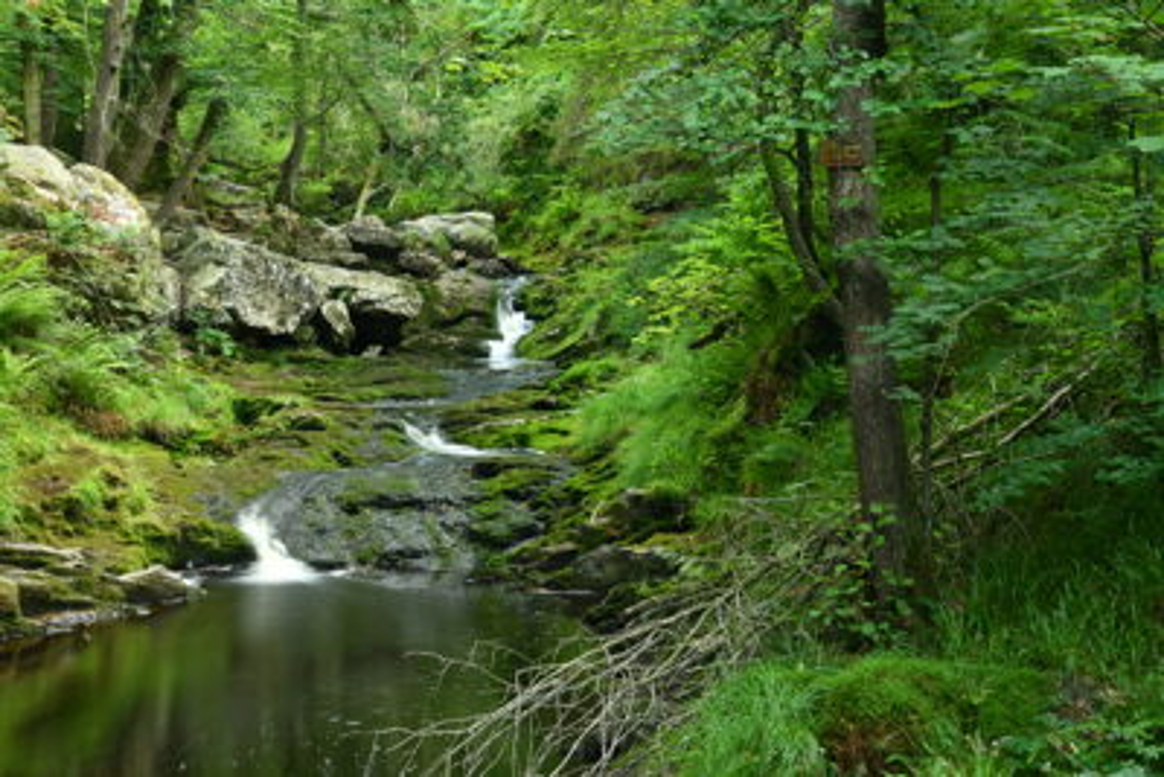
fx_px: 2135
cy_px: 388
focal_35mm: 66
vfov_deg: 20.6
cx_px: 582
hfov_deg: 30.5
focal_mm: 44
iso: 100
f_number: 7.1
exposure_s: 6
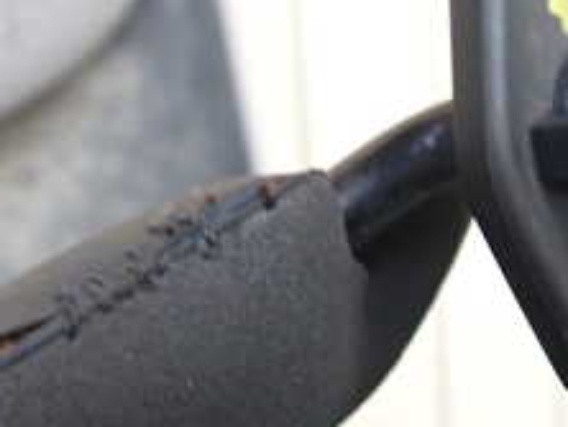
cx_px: 31
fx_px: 1331
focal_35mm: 81
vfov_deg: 17.9
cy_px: 409
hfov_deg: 23.3
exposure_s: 1/30
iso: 320
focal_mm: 5.4
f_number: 2.3
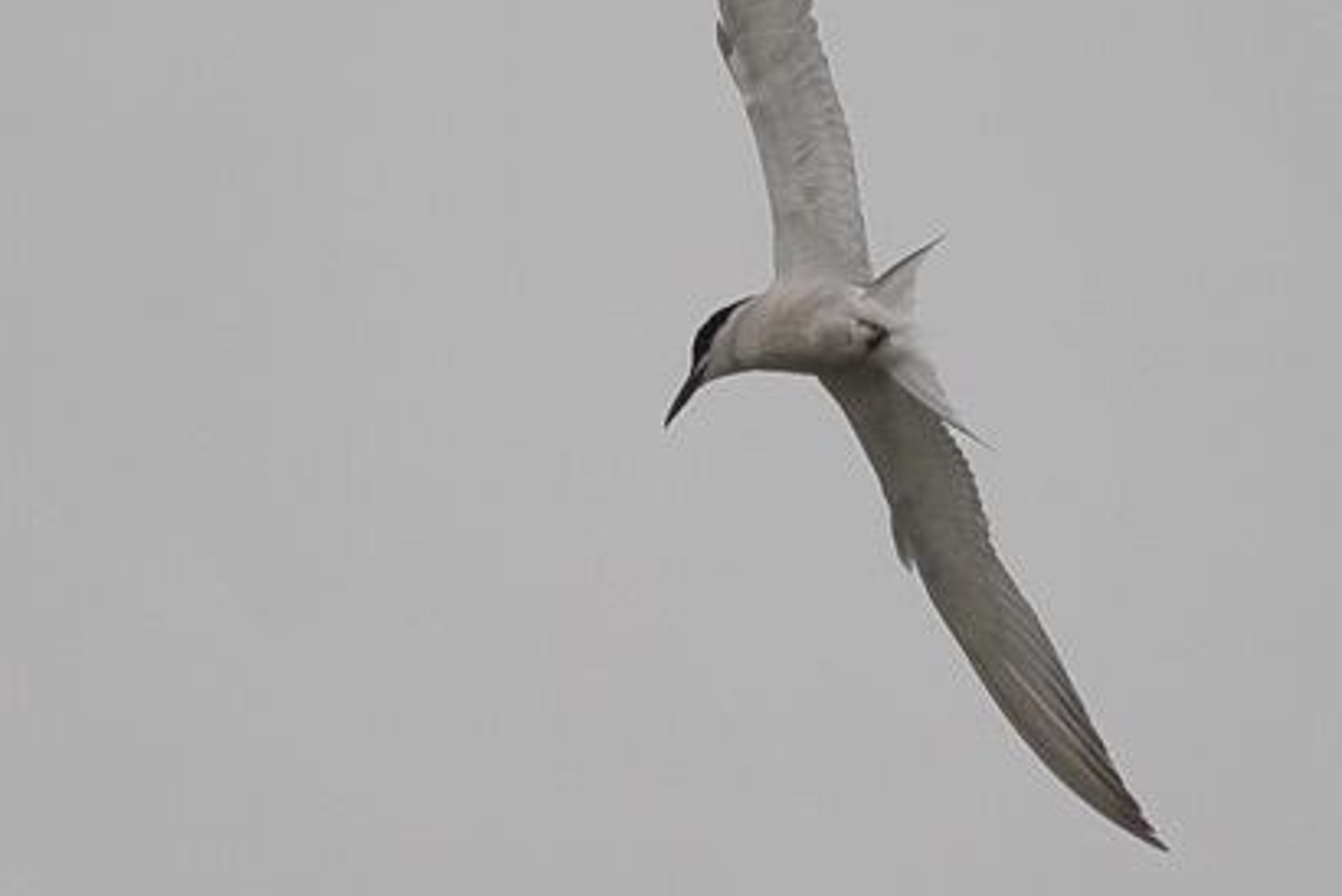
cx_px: 746
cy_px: 353
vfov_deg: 2.3
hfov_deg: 3.4
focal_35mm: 600
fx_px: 22382
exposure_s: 1/2500
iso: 400
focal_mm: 300
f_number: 5.6
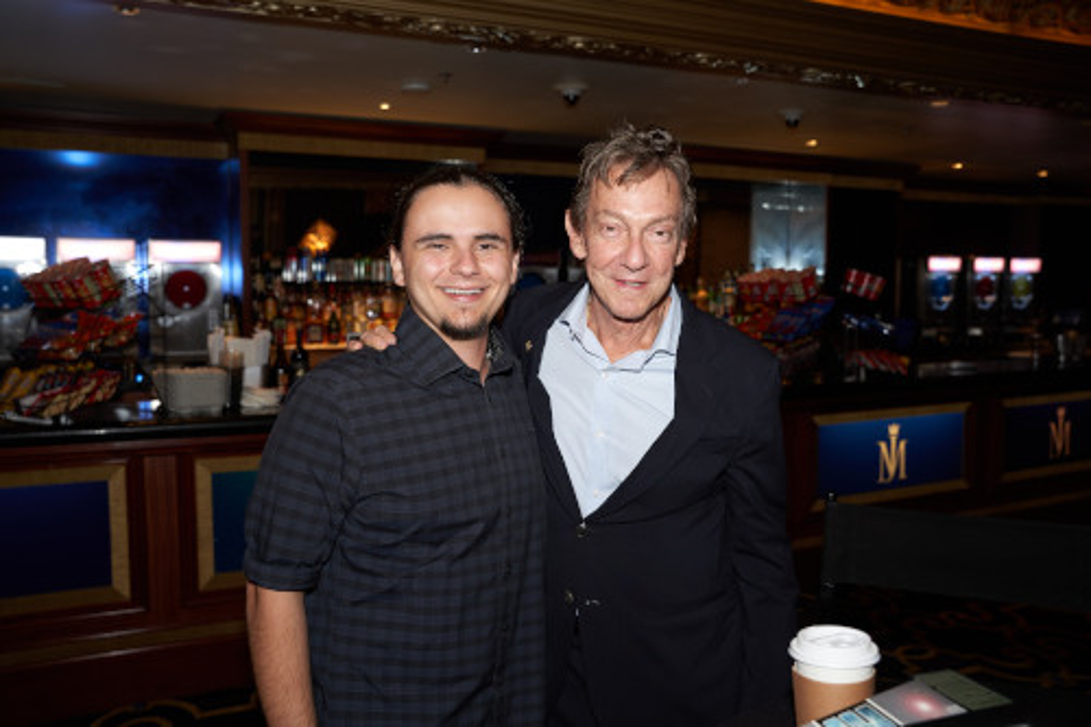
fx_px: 957
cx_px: 546
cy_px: 364
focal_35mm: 32
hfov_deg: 59.4
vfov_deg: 41.6
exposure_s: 1/100
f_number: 4
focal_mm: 31.6
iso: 800
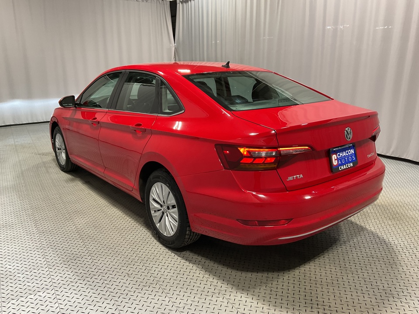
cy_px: 157
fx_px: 351
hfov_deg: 61.7
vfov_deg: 48.2
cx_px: 210
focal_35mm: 29
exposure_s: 1/60
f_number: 1.8
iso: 80
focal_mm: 3
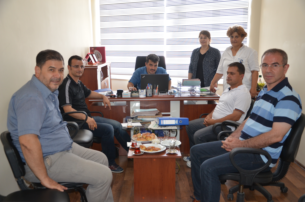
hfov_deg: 51.4
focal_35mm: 38
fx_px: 317
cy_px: 101
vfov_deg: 35.3
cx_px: 152
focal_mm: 25
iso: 720
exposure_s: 1/60
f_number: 4
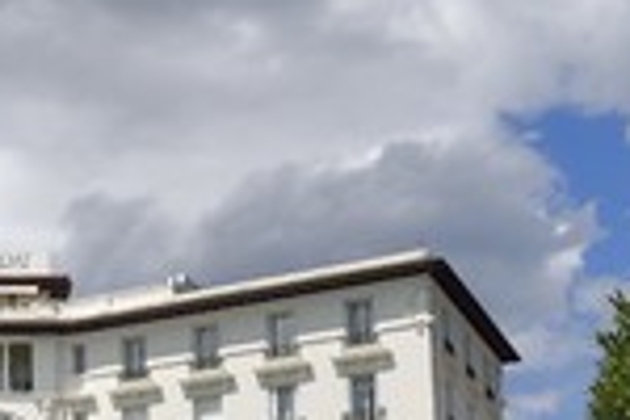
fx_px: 1767
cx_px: -113
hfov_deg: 19.1
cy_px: 580
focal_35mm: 101
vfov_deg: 13.0
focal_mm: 36
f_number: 16
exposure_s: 1/250
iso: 200
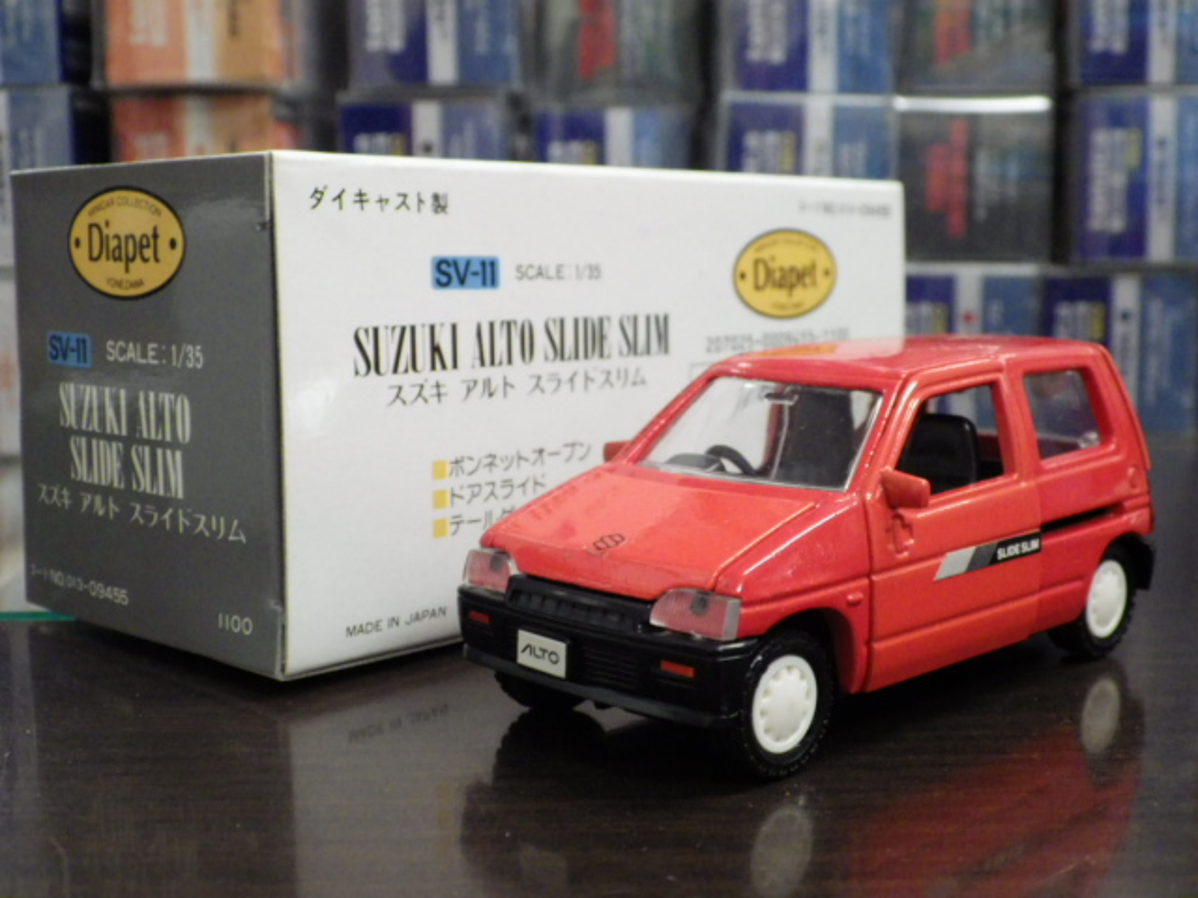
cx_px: 599
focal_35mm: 50
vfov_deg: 29.1
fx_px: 1730
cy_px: 449
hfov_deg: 38.2
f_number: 3.8
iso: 800
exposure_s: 1/45
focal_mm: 9
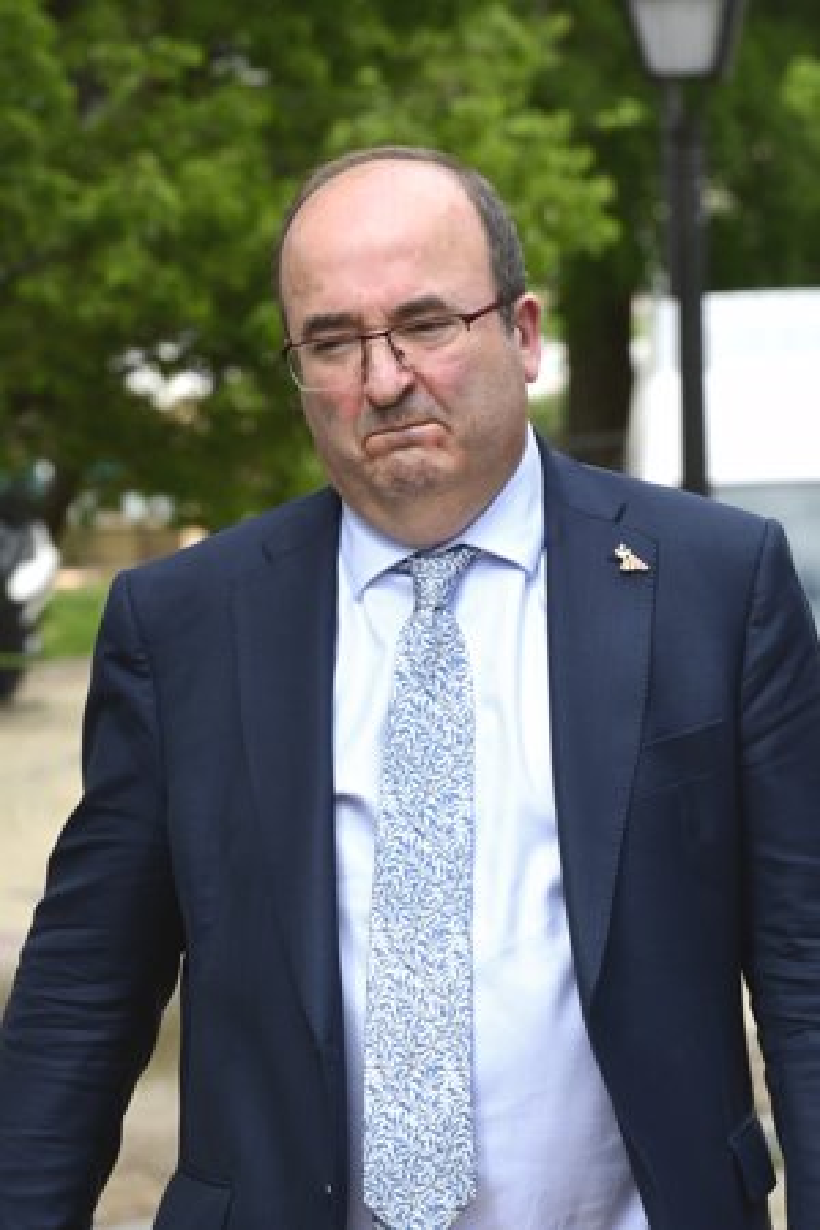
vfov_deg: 6.9
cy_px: 615
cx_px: 410
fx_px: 10249
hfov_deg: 4.6
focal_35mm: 300
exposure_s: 1/320
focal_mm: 200
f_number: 14
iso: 640
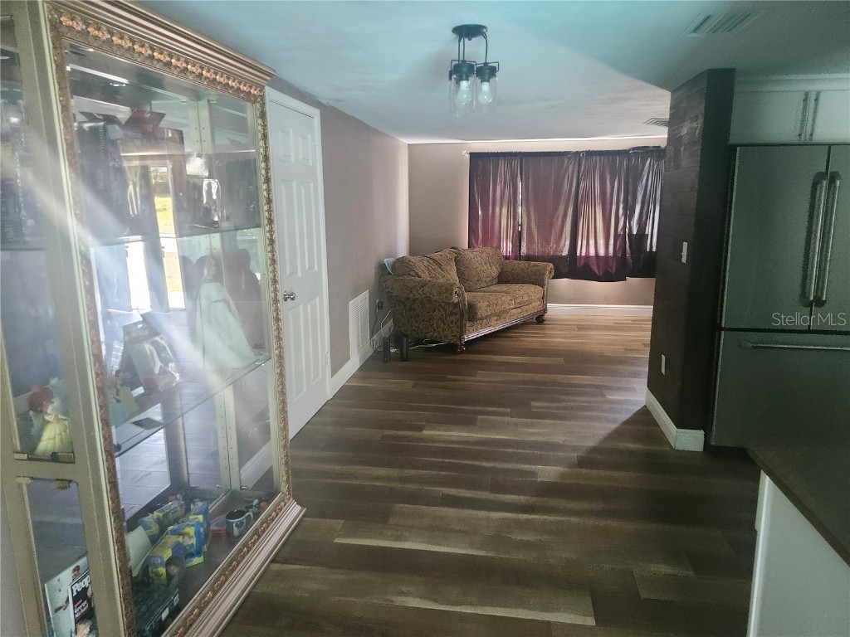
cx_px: 425
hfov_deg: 73.9
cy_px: 318
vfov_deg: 58.9
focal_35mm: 23
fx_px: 565
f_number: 1.8
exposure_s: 1/120
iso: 800
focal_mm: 5.54
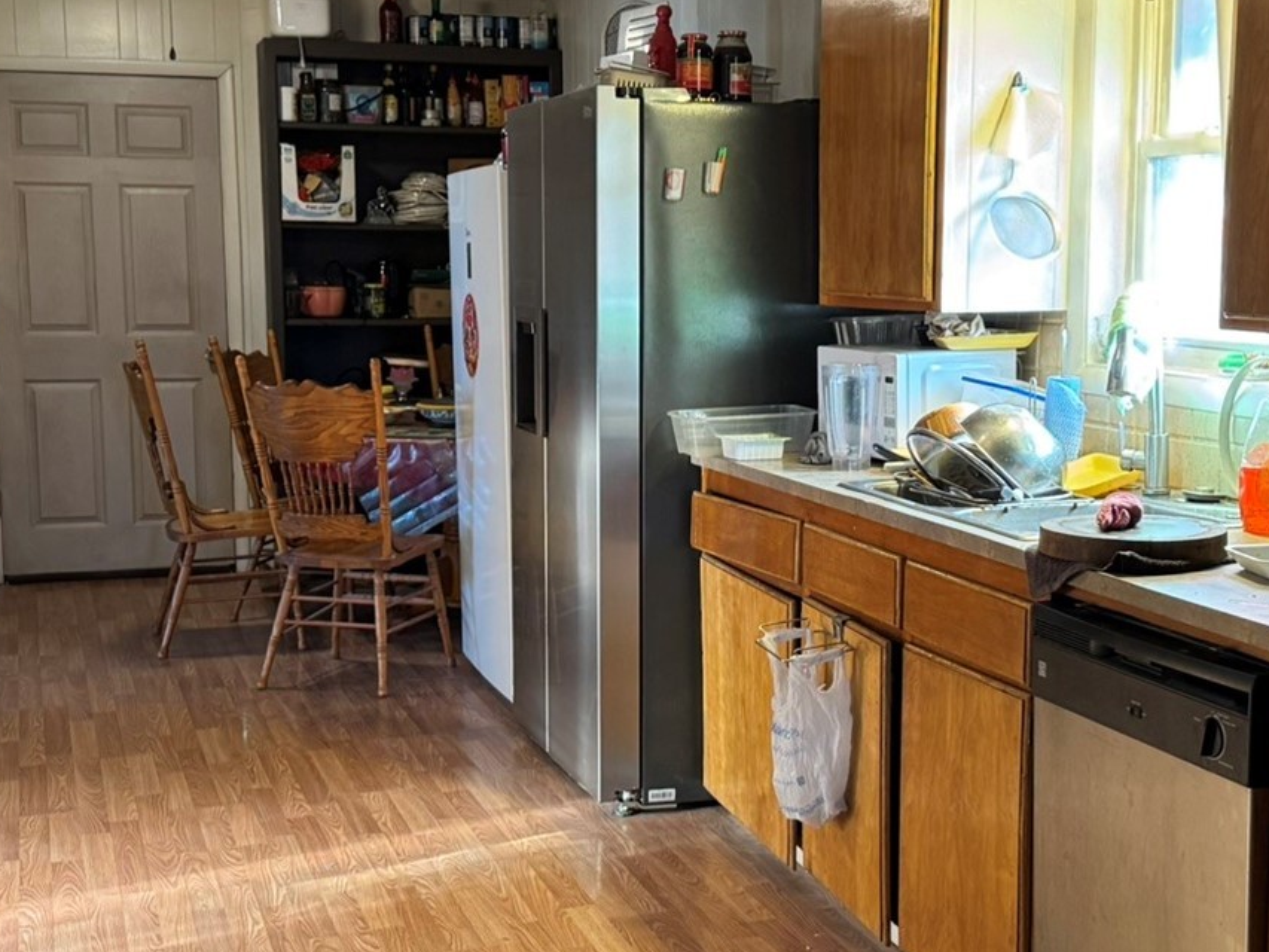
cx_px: 695
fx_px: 1980
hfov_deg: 35.5
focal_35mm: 54
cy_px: 533
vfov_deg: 27.0
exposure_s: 1/60
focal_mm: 6.76
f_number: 1.78
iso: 320
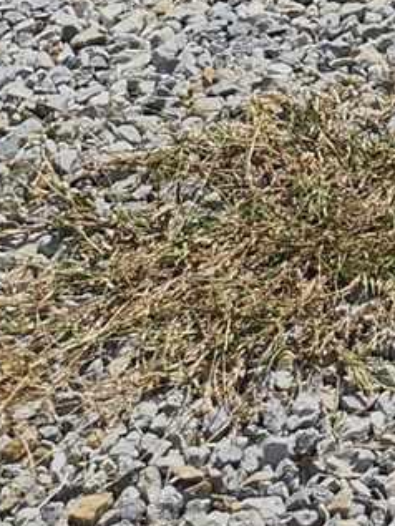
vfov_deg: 8.5
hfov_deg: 7.8
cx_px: 1144
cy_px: -1339
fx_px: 2539
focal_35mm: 167
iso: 25
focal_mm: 5.54
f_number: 1.8
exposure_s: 1/2737
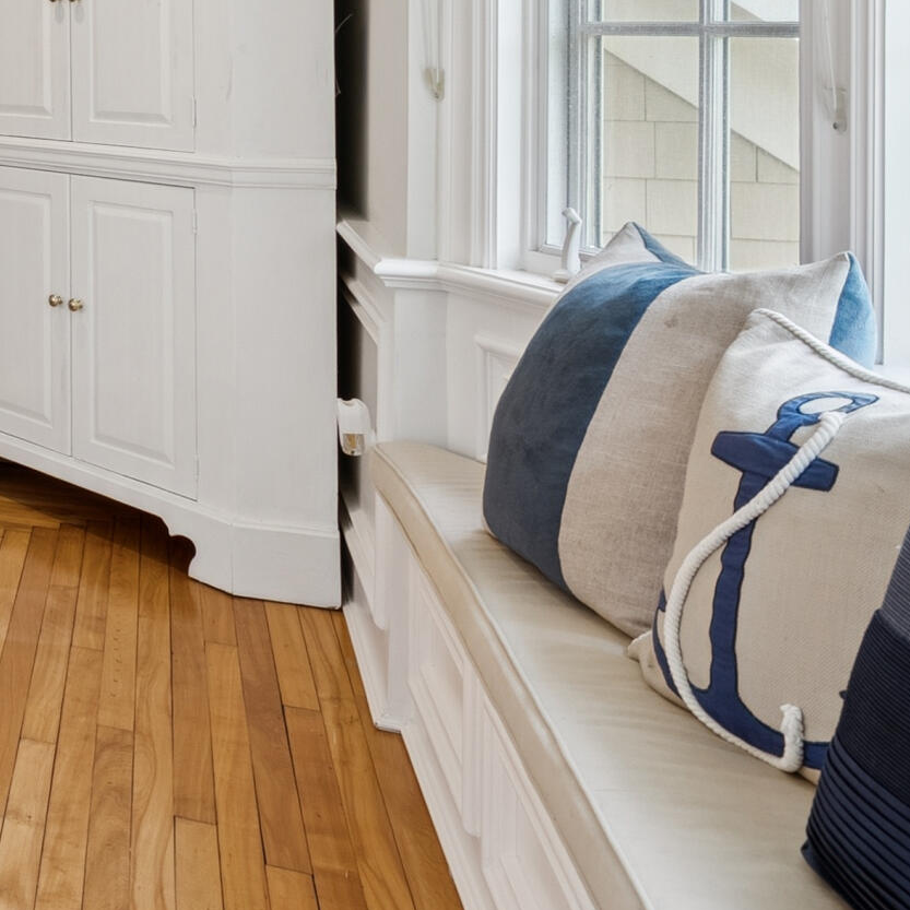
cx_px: -677
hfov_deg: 22.5
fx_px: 1457
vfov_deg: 32.4
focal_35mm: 49
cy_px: 36
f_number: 7.1
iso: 320
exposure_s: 1/13
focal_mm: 16
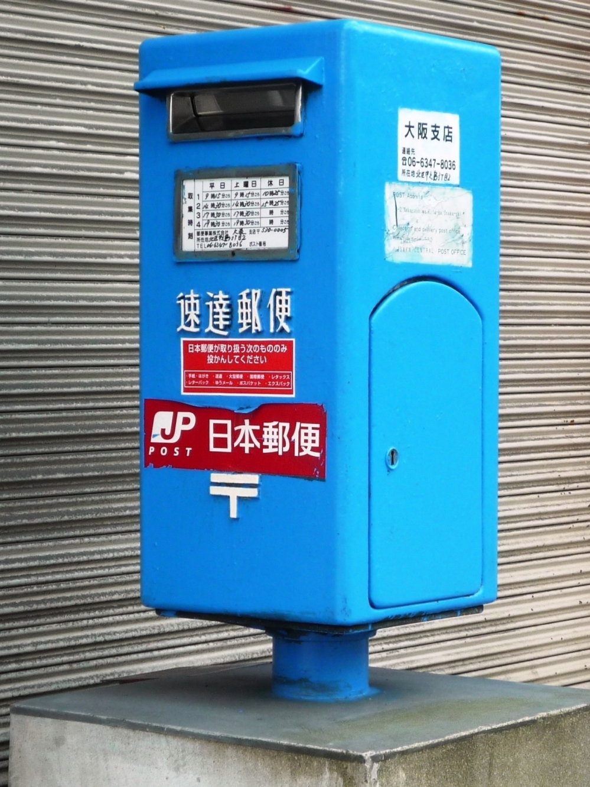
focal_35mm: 53
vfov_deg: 36.2
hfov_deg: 27.5
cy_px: 394
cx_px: 295
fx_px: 1204
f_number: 4.3
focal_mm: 9.3
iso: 100
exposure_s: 1/160
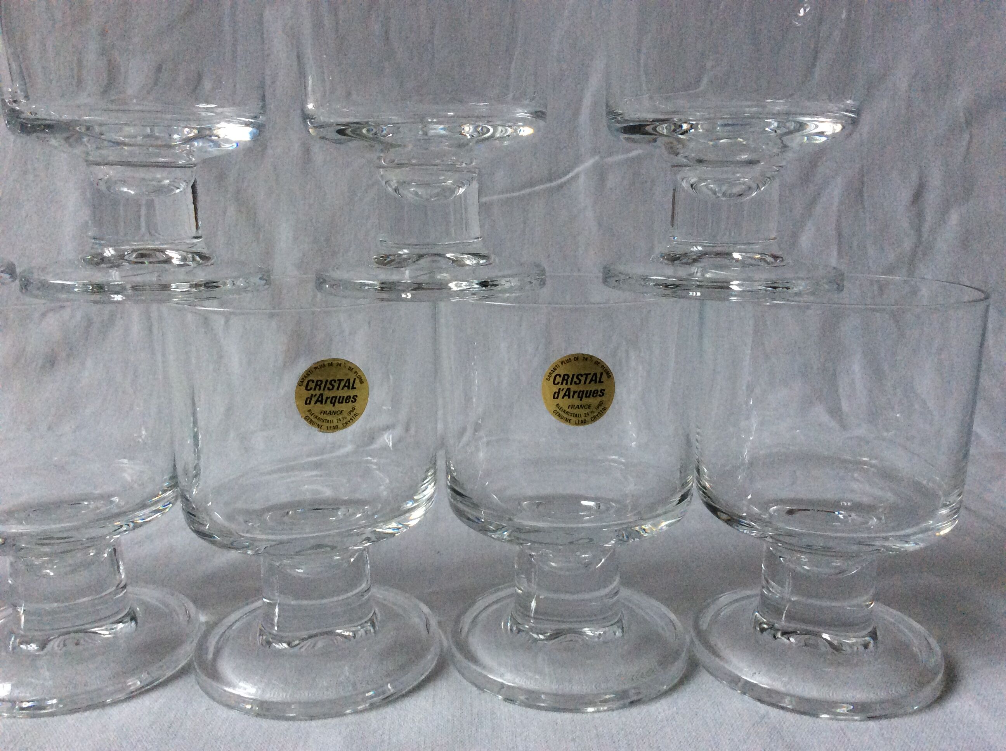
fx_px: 929
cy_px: 376
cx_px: 503
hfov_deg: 56.9
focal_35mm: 32
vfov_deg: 44.1
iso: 160
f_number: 2.4
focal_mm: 3.3
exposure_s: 1/25
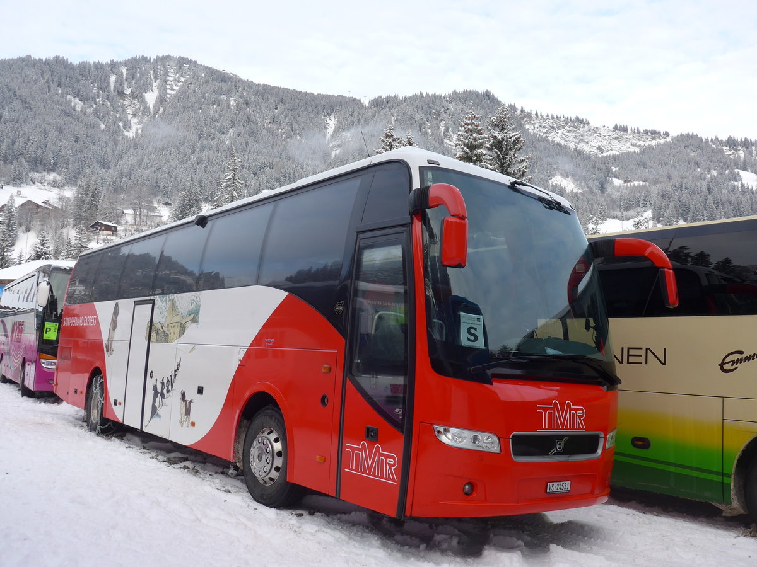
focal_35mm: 31
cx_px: 378
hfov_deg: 58.4
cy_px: 284
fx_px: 678
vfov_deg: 45.4
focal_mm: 6.5
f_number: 2.8
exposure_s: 1/400
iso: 80
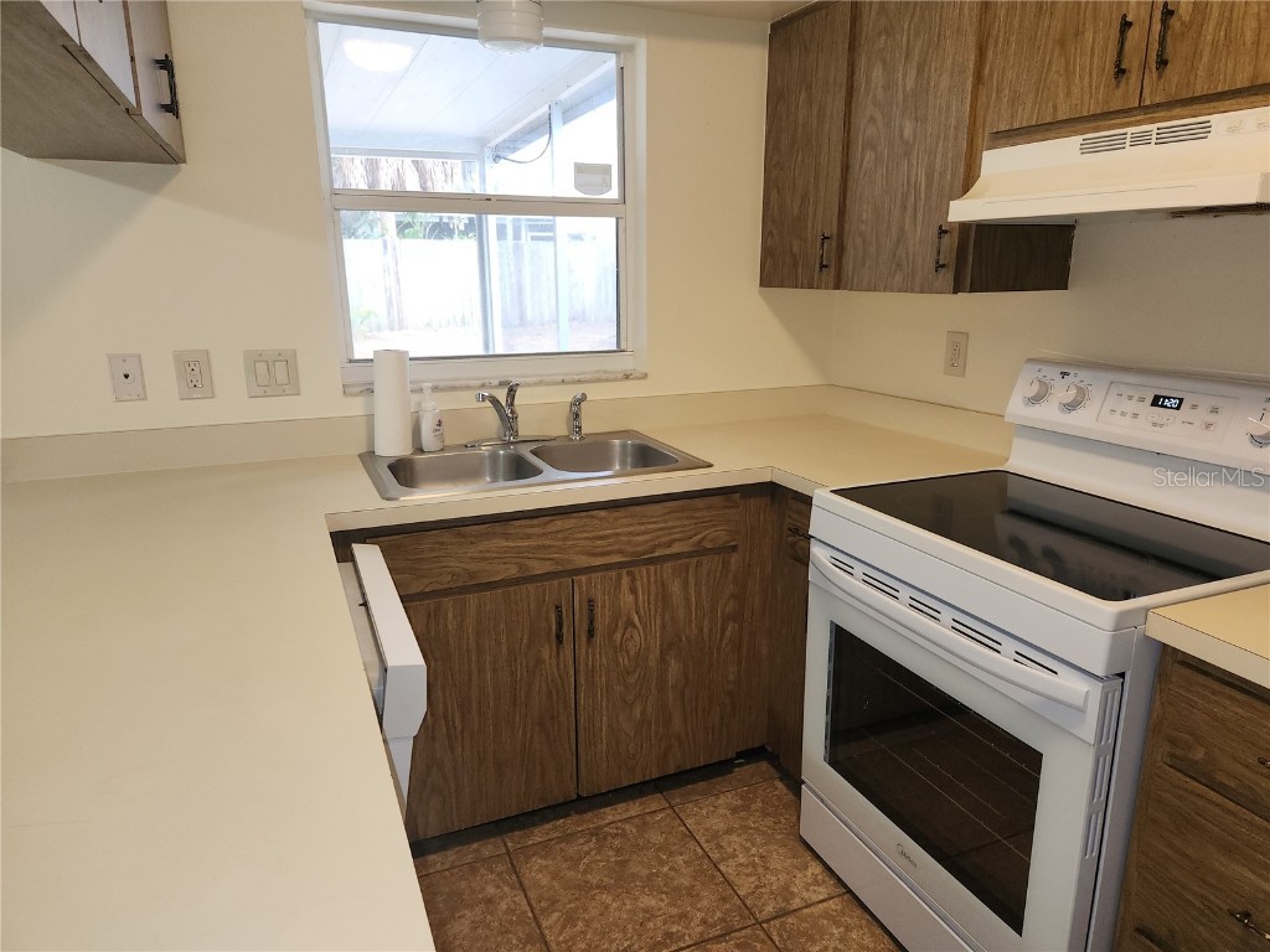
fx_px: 844
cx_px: 635
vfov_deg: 58.9
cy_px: 476
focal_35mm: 23
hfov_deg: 73.9
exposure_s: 1/60
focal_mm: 5.4
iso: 100
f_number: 1.8
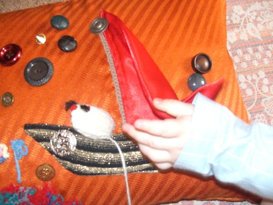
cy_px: 102
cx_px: 136
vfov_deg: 37.8
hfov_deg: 49.0
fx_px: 300
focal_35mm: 38
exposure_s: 1/60
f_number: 3.1
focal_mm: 6.3
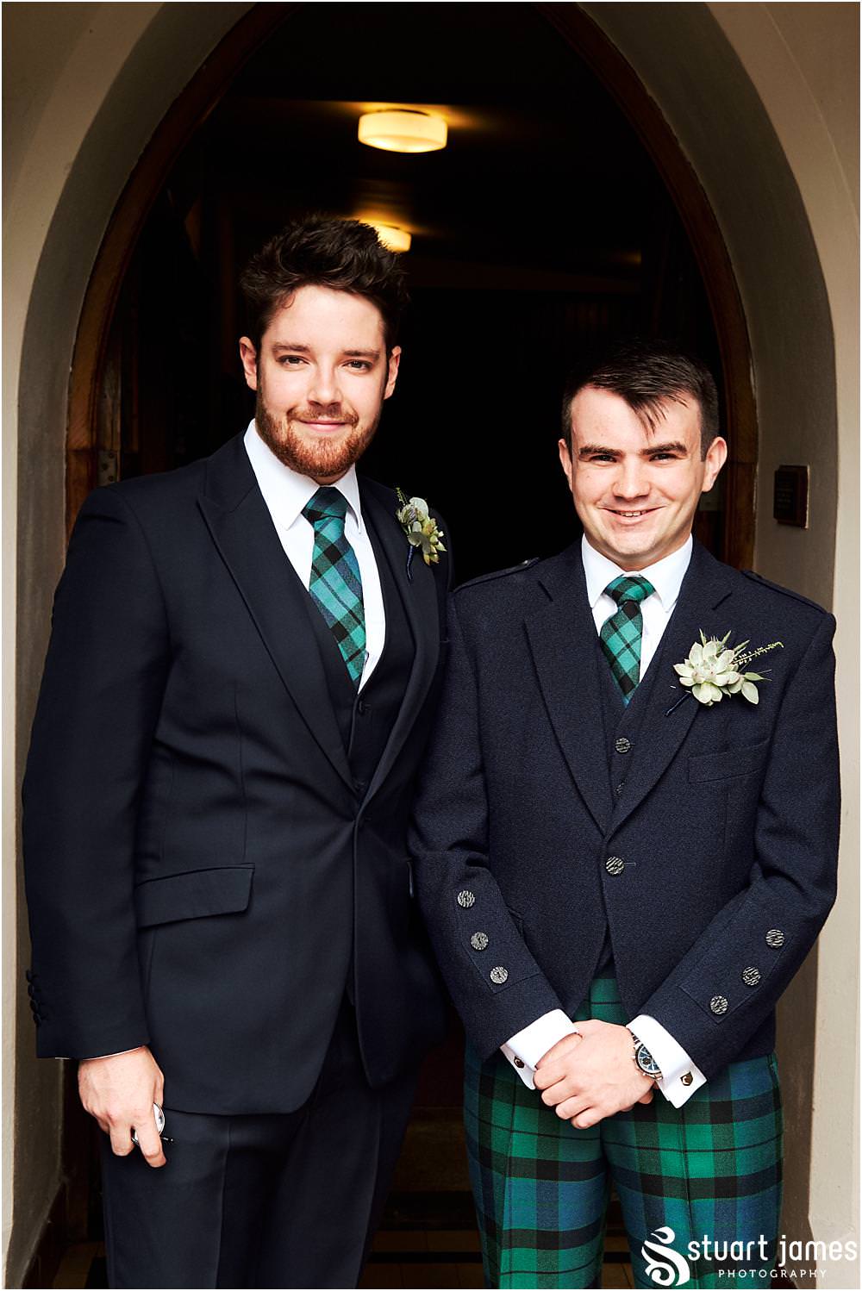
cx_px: 431
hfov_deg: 25.5
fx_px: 1902
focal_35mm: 53
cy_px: 646
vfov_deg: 37.5
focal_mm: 35
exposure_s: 1/160
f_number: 5.6
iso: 800
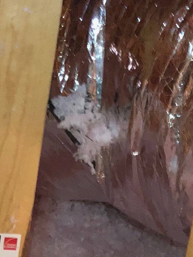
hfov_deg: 11.0
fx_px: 975
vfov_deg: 15.0
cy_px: 196
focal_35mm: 131
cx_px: -79
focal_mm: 3.99
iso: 320
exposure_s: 1/4
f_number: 1.8
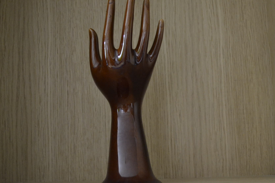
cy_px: 87
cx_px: 145
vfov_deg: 25.1
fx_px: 412
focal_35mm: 54
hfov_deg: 36.9
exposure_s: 1/60
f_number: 4.2
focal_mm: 26
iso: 1800
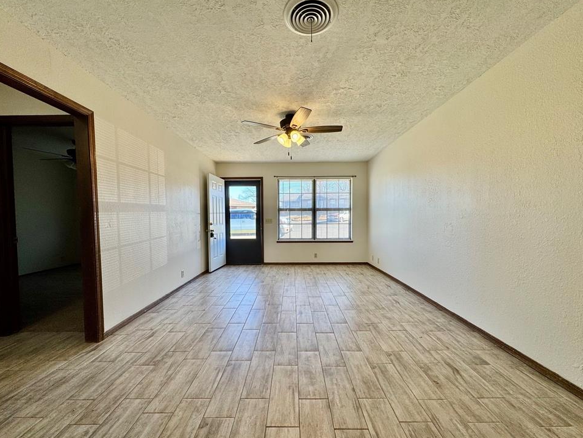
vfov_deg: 81.7
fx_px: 253
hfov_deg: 98.2
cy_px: 228
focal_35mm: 15
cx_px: 290
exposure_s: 1/120
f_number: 2.2
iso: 64
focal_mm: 2.22
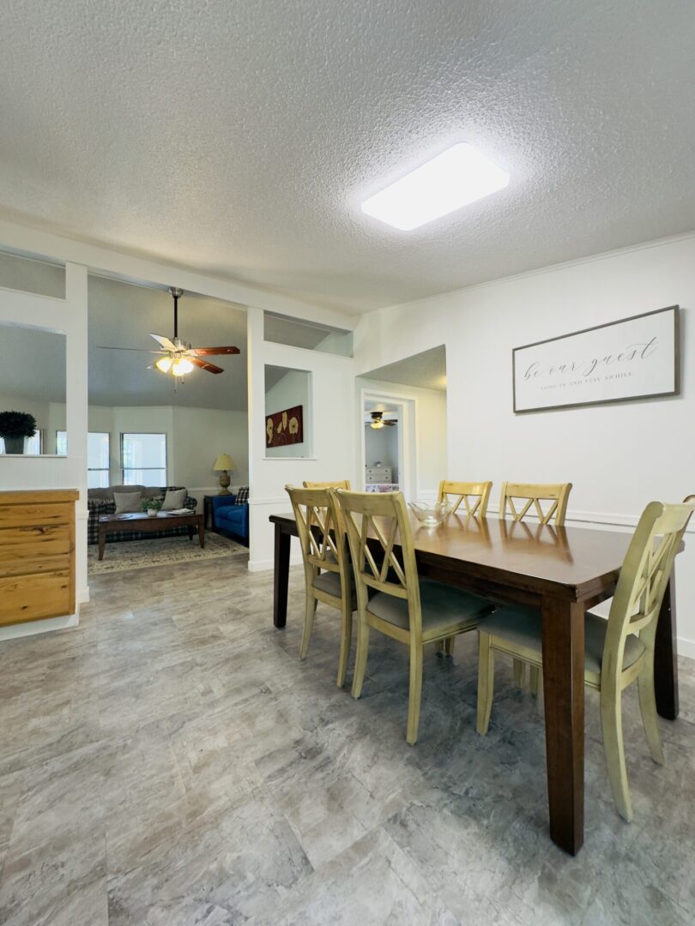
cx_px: 348
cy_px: 463
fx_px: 375
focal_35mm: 14
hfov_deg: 85.7
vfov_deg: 102.1
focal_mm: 2.22
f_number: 2.2
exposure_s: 1/120
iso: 250
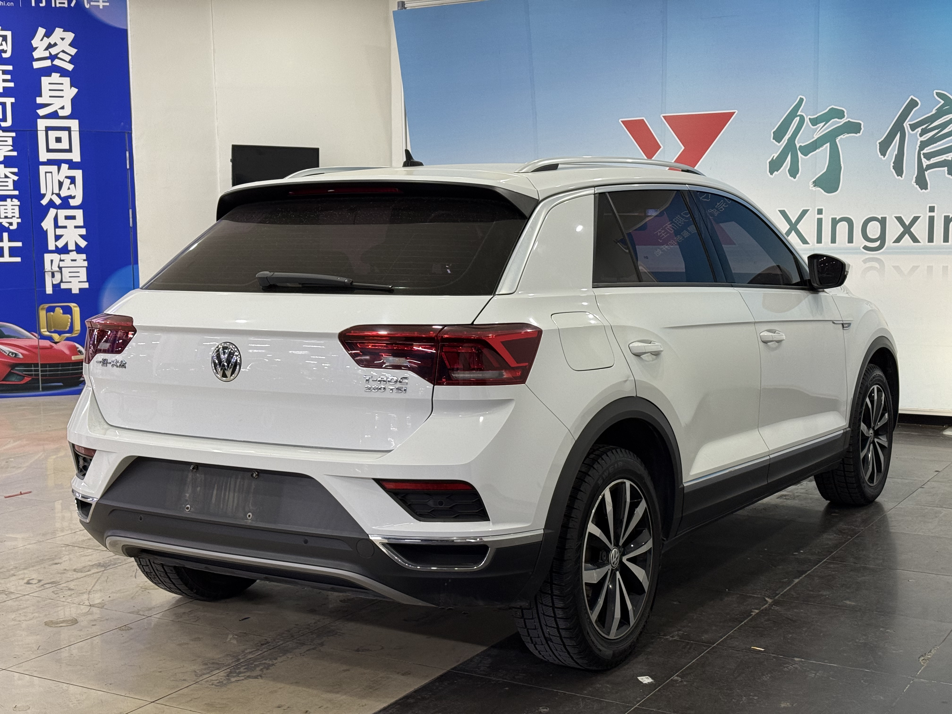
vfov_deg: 30.3
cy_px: 357
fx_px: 1320
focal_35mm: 48
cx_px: 476
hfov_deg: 39.7
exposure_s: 1/50
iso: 100
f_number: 1.78
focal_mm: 6.76
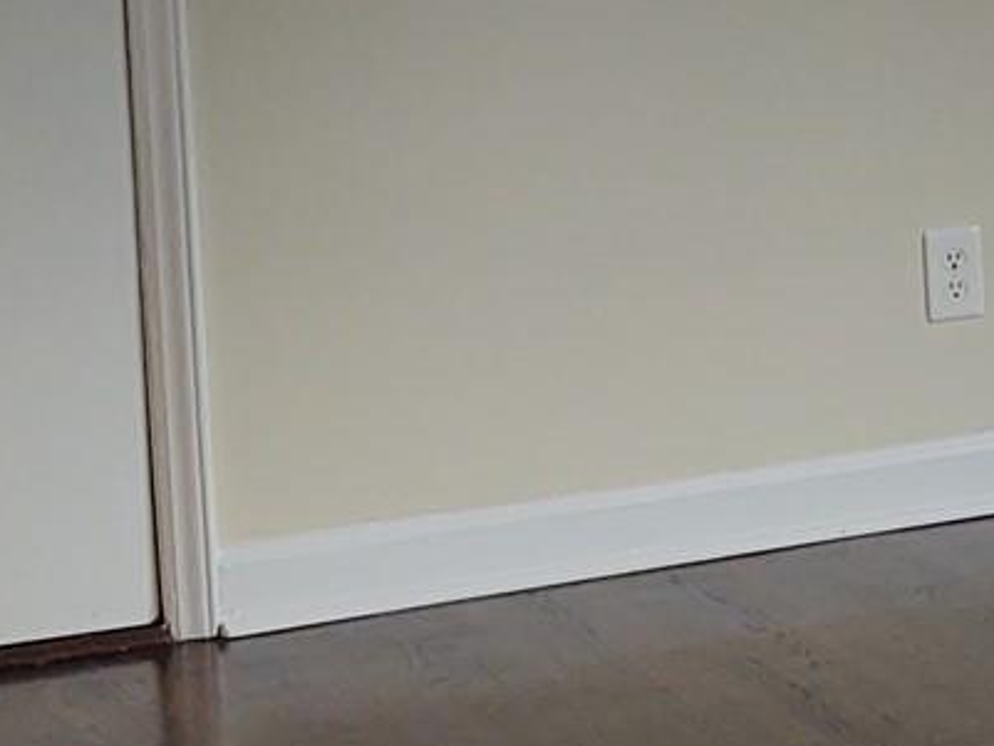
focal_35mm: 138
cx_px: 1520
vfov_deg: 10.7
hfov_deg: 13.4
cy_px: 30
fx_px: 3964
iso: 109
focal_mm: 4.75
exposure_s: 1/60
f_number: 1.7
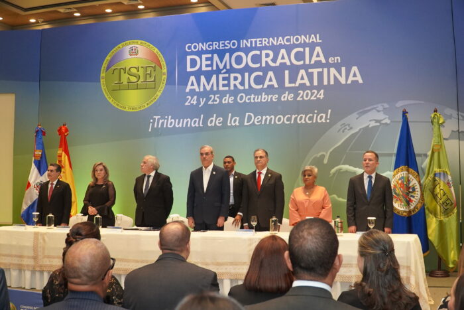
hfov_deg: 48.4
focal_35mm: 40
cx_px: 232
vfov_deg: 33.4
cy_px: 155
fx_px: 516
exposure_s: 1/160
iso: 3200
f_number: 4
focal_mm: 27
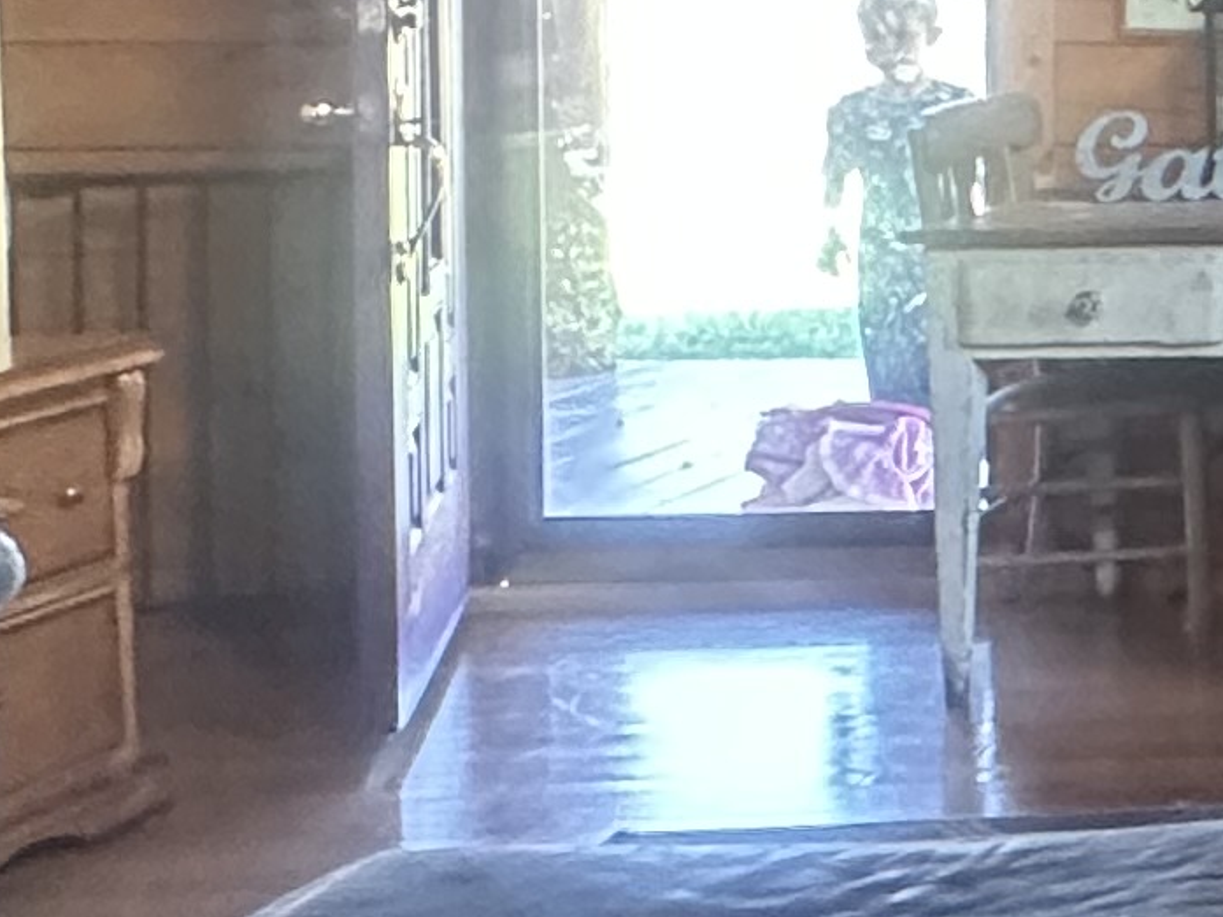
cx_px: 2648
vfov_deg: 17.7
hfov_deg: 16.3
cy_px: -23
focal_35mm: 81
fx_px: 2862
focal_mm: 2.22
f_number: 2.2
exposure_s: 1/60
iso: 500
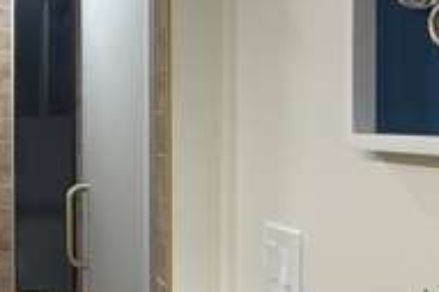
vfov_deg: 25.9
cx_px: -77
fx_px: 634
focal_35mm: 52
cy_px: 138
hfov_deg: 32.2
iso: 320
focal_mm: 2.22
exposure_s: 1/120
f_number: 2.2
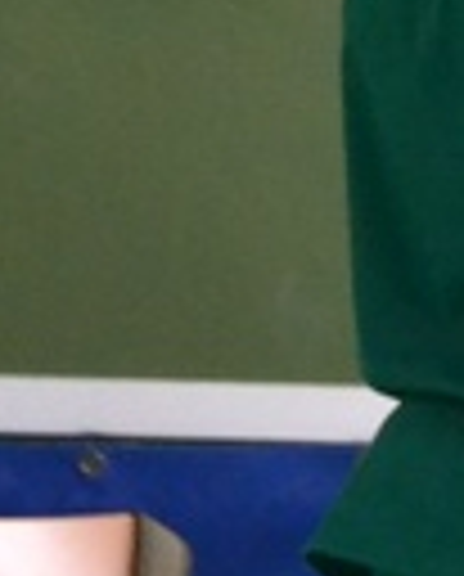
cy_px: 673
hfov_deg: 1.4
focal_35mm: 1095
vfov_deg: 1.8
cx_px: 1689
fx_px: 18738
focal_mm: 105
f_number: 5.6
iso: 3200
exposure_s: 1/200
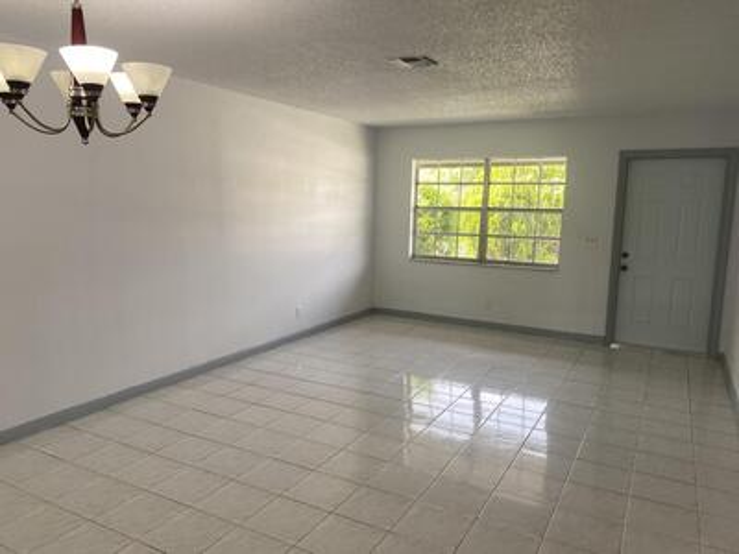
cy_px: 277
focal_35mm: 26
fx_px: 555
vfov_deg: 53.1
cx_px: 370
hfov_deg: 67.3
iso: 50
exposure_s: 1/120
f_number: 1.8
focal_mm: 4.25
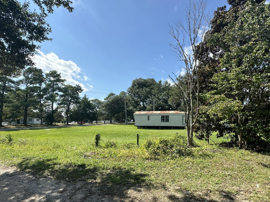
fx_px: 148
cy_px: 118
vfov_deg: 68.2
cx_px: 142
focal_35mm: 19
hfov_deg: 84.6
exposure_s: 1/1435
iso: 50
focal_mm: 2.22
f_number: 2.2
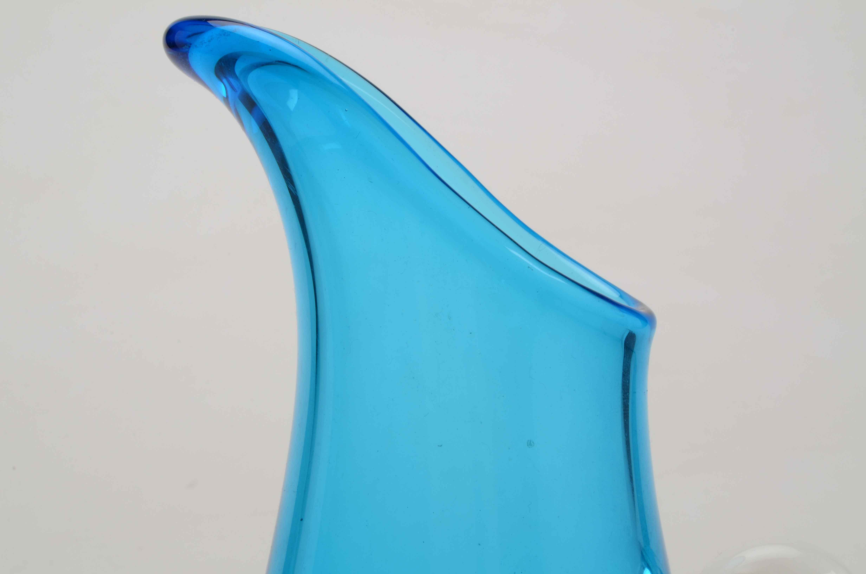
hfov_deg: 24.7
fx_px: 1980
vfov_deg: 16.5
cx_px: 433
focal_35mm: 82
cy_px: 287
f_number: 32
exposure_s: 1/160
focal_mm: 55
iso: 100
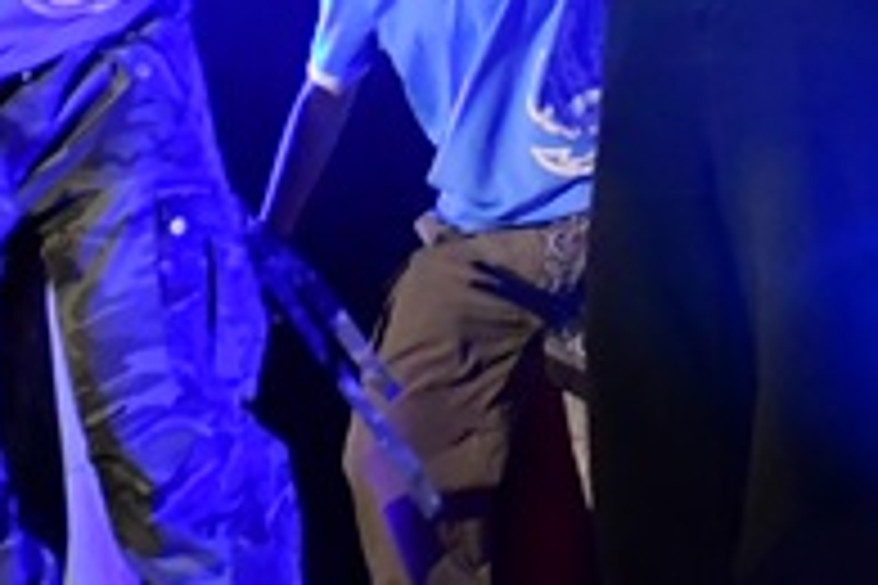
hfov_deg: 7.1
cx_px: 1324
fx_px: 6977
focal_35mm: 286
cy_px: -243
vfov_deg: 4.8
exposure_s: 1/320
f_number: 4.5
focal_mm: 31
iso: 2500
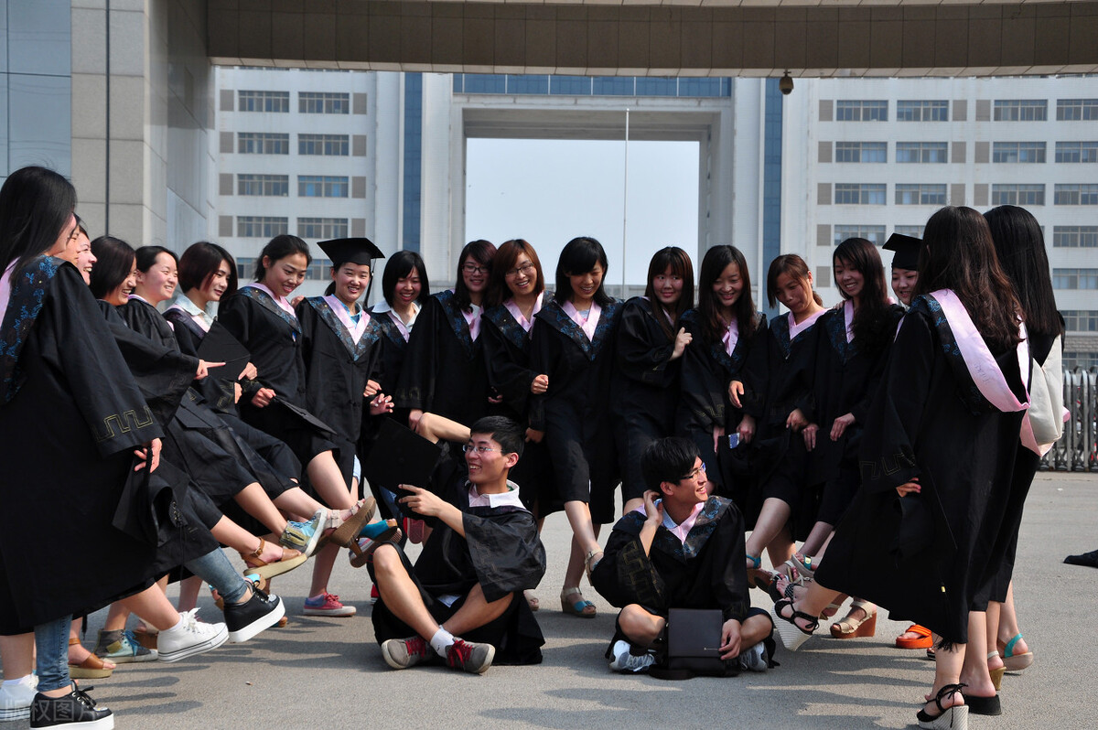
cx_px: 549
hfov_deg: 35.1
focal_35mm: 57
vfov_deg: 23.7
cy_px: 365
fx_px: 1737
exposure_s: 1/400
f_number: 10
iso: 200
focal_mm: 38
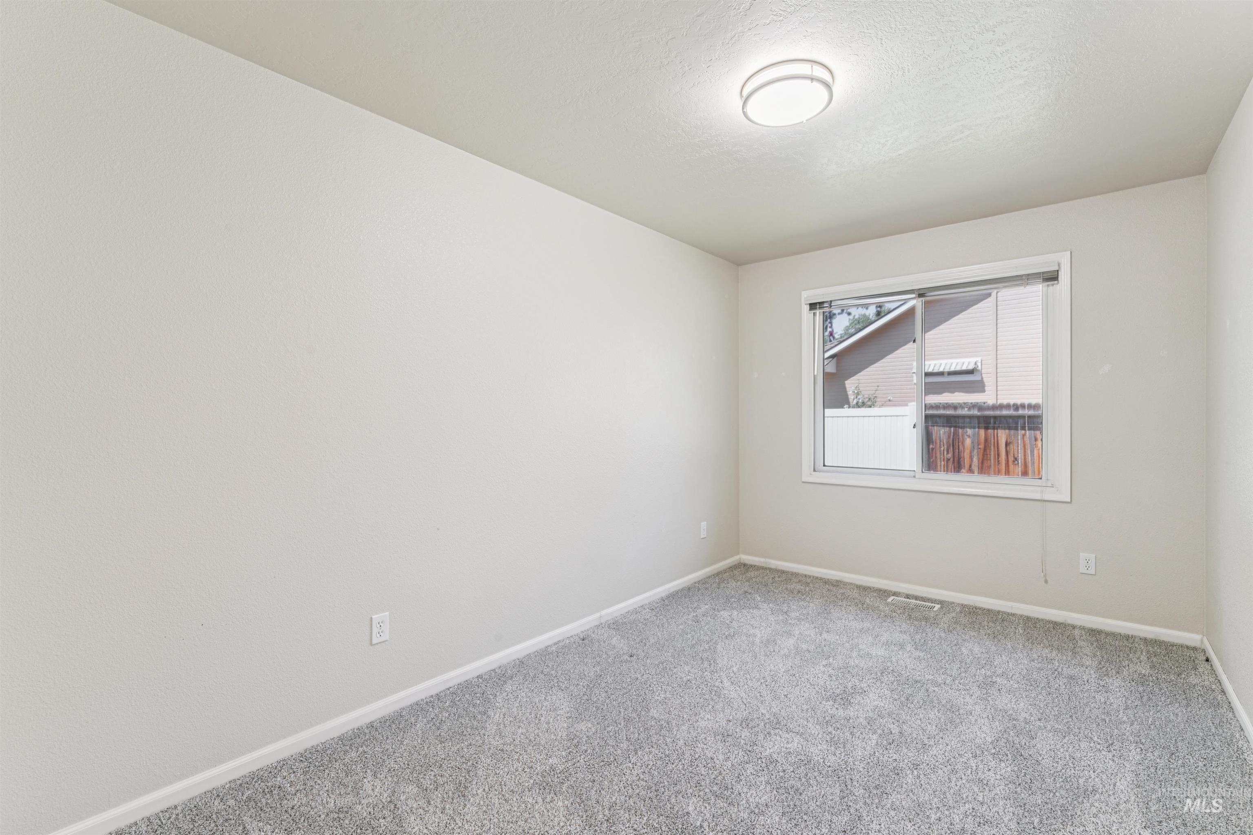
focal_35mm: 16
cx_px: 626
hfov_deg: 97.5
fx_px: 550
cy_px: 418
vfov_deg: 74.4
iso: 400
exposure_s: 1/6
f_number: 13
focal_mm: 15.8
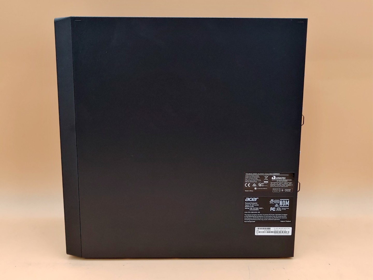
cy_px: 140
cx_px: 186
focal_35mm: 41
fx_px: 442
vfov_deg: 35.1
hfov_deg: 45.8
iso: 50
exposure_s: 1/61
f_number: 1.8
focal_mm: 4.36
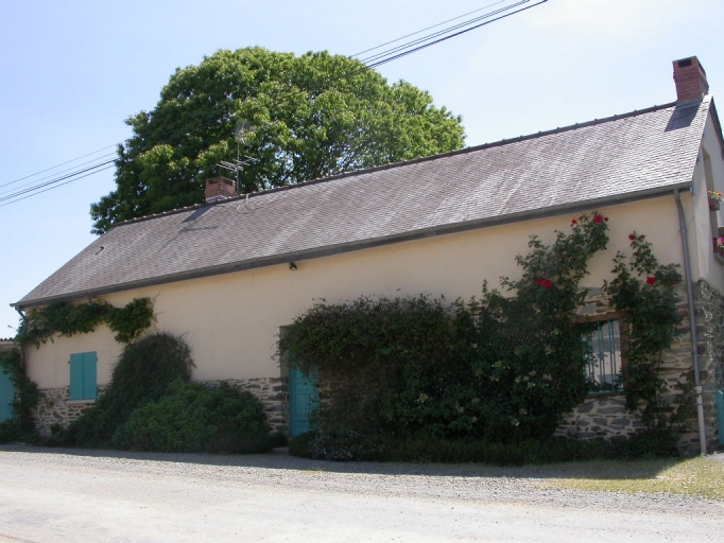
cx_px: 362
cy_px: 272
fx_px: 795
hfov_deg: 49.0
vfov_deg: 37.7
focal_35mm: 38
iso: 100
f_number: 6.7
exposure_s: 1/262
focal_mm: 7.85
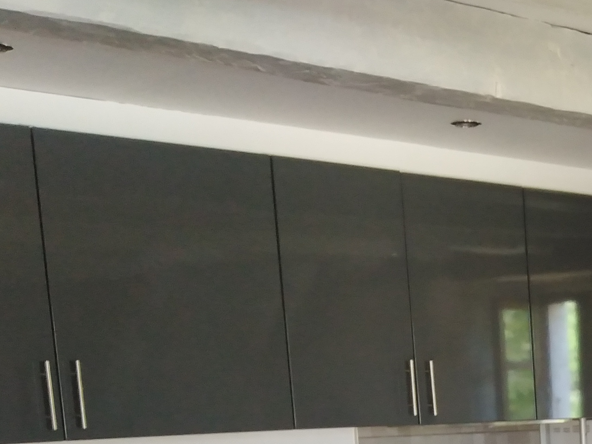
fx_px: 1265
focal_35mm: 74
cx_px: 730
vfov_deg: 18.1
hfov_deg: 23.8
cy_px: 627
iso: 200
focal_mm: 3.59
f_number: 1.8
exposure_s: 1/30
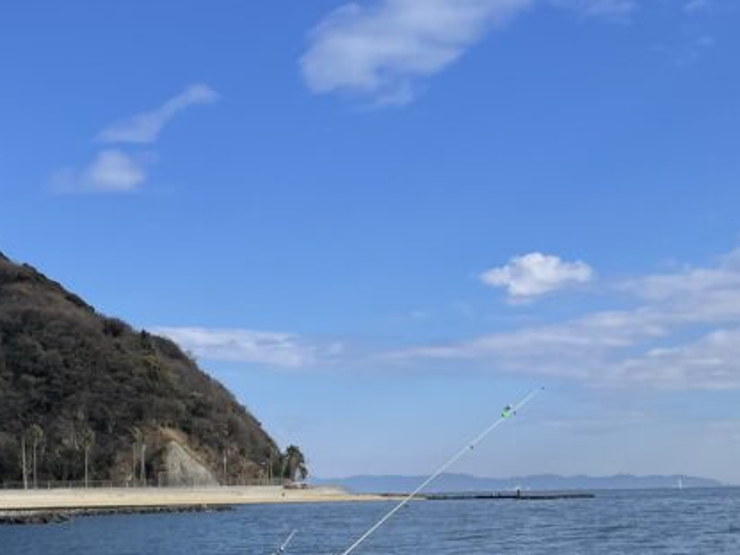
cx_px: 559
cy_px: 560
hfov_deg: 29.8
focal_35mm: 64
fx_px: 1368
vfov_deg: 22.0
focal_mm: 4.2
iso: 32
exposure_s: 1/5291
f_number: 1.6
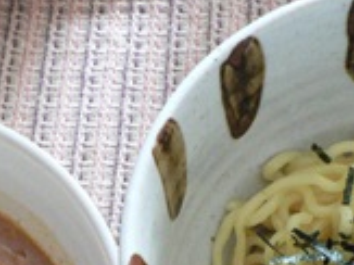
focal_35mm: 106
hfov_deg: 18.6
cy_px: 339
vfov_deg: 13.5
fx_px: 1083
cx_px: 169
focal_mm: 6
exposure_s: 1/25
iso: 400
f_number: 2.8
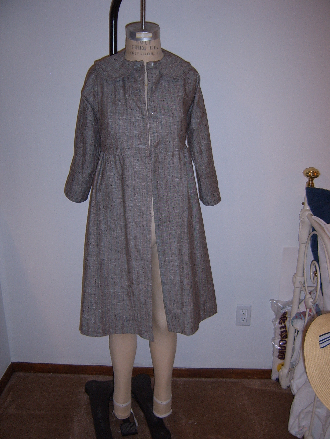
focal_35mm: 36
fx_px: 458
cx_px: 168
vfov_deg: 51.4
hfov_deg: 39.7
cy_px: 221
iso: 69
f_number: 2.8
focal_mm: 5.8
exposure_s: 1/30
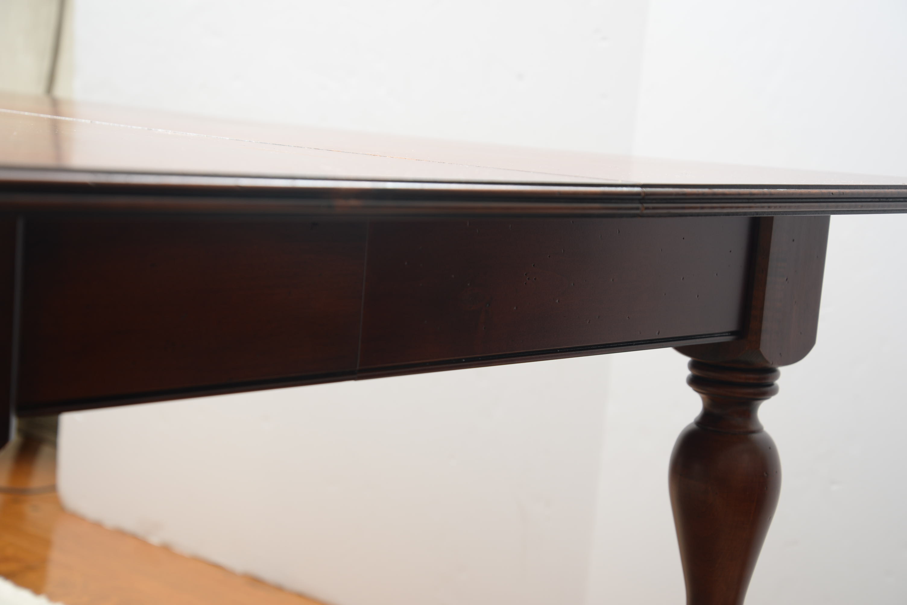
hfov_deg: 32.4
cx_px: 454
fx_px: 1563
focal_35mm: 62
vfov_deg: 21.9
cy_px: 302
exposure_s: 1/100
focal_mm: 62
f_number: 5.6
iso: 160
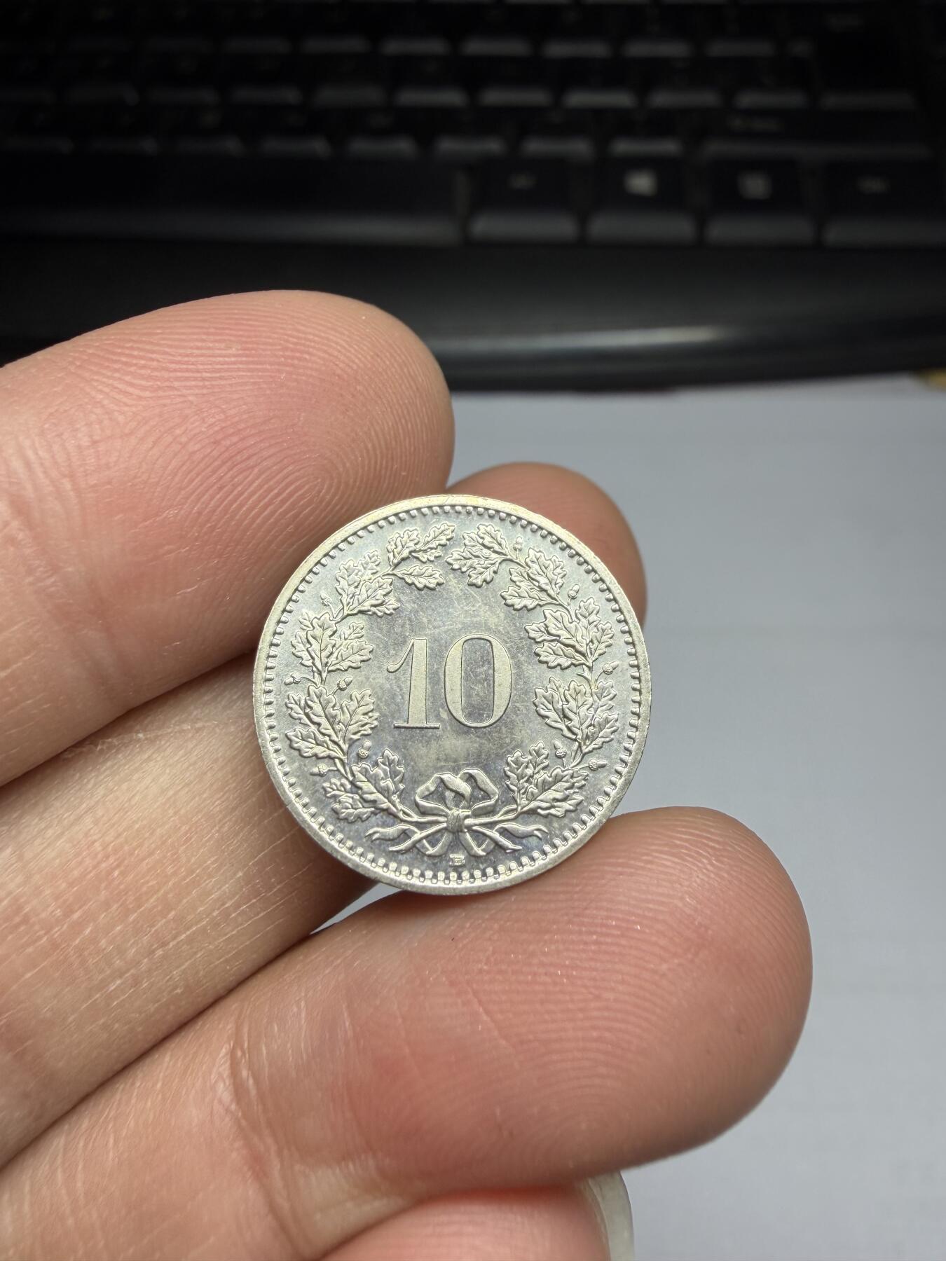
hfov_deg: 53.1
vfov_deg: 67.3
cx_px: 473
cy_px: 630
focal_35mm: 26
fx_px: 947
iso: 40
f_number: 2.2
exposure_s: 1/143
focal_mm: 2.22
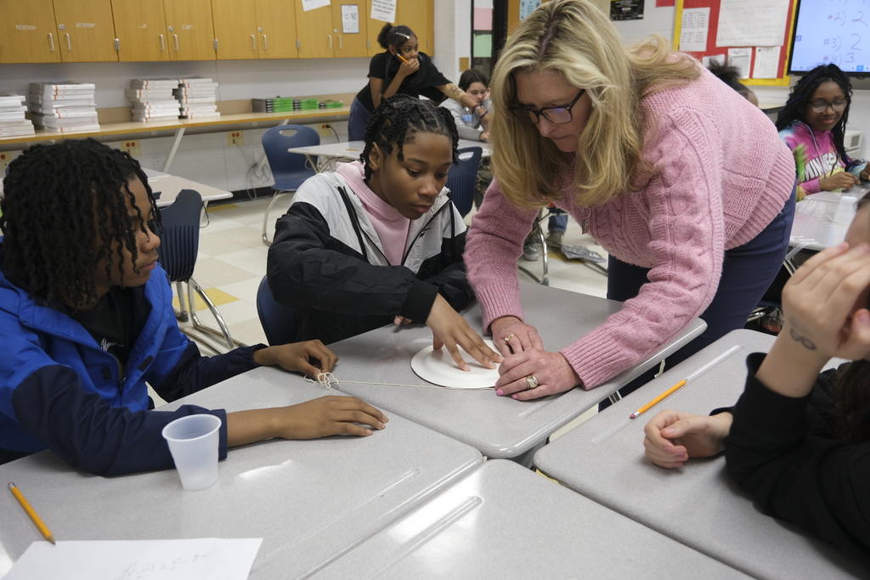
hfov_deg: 63.7
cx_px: 435
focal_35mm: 29
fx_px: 701
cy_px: 290
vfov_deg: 45.0
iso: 400
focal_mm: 19.2
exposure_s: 1/27
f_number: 4
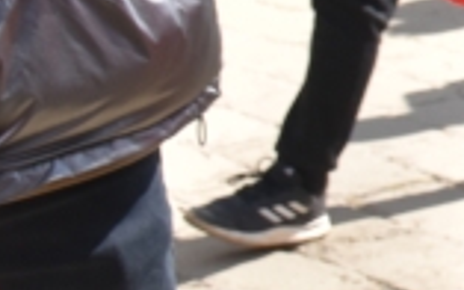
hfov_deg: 8.3
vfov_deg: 5.9
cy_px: -429
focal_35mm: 214
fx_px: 2705
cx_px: 1371
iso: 200
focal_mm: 22
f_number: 9
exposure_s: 1/320
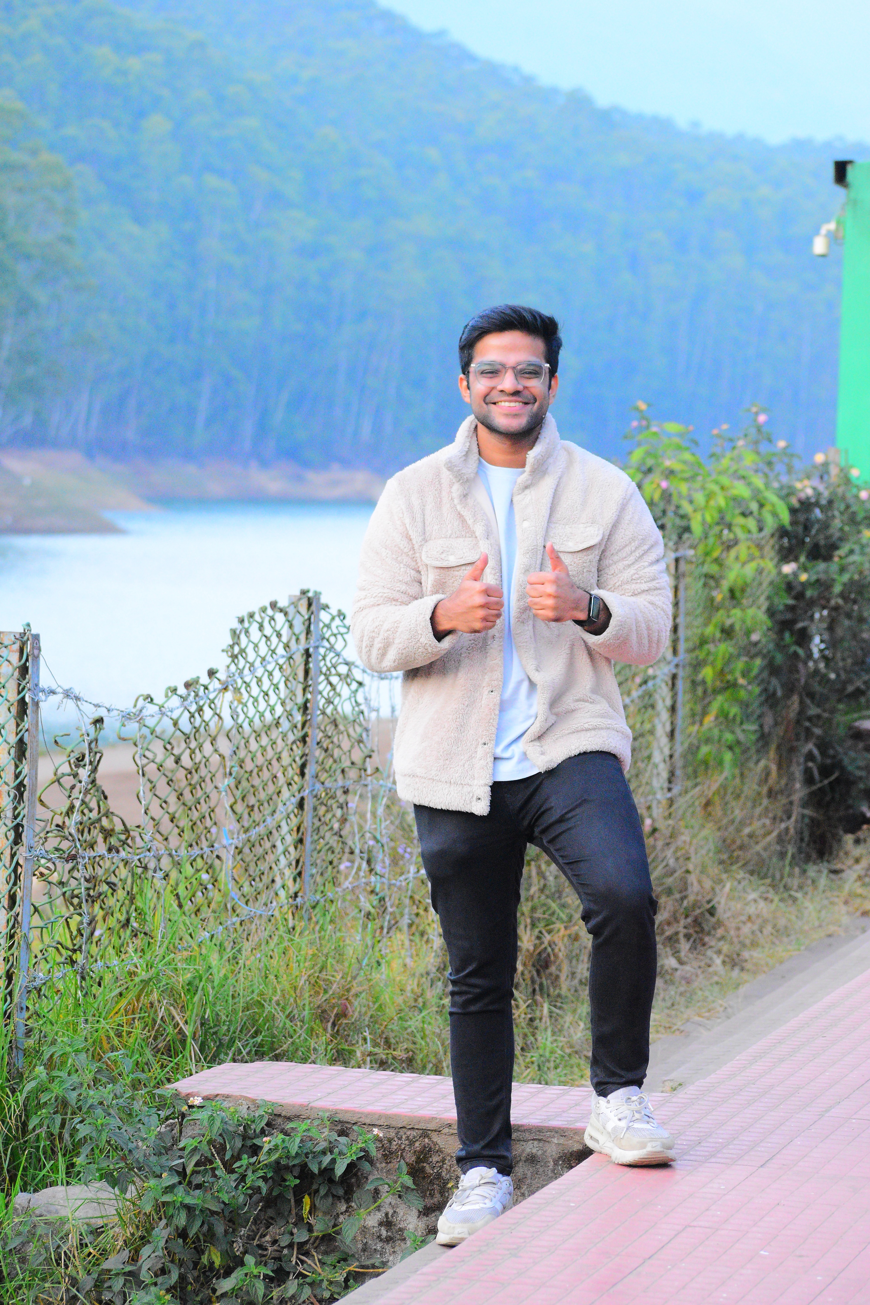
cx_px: 435
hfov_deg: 10.2
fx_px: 4893
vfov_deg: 15.2
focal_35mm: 135
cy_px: 652
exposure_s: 1/400
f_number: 6.3
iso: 3200
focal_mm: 90
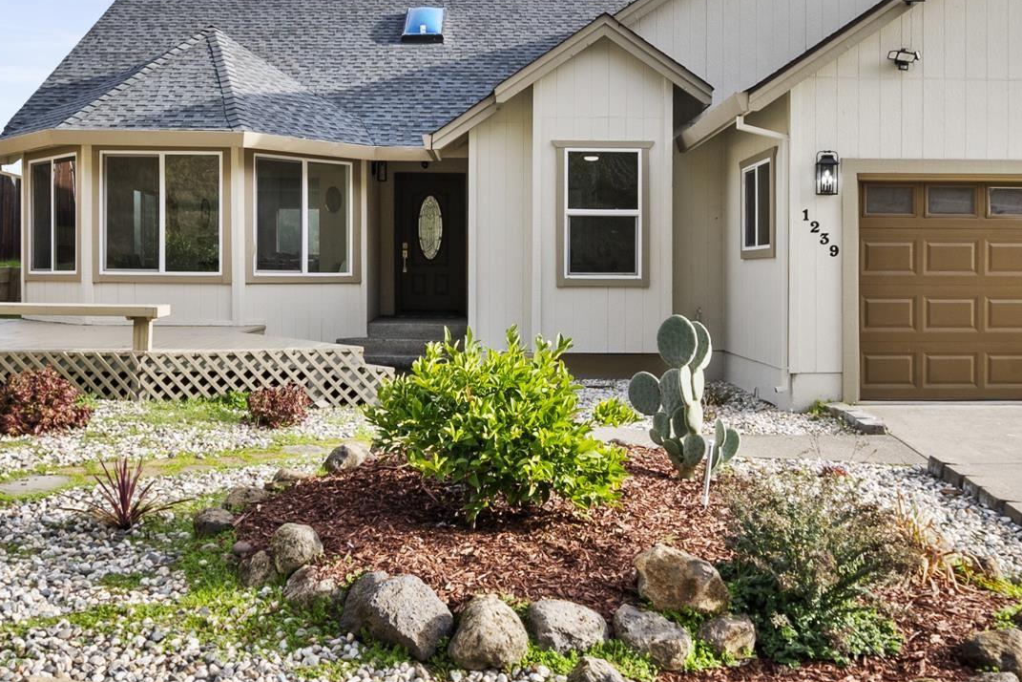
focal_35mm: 35
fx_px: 994
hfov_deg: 54.4
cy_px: 159
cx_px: 513
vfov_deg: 36.8
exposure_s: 1/80
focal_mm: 10
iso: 125
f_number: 8
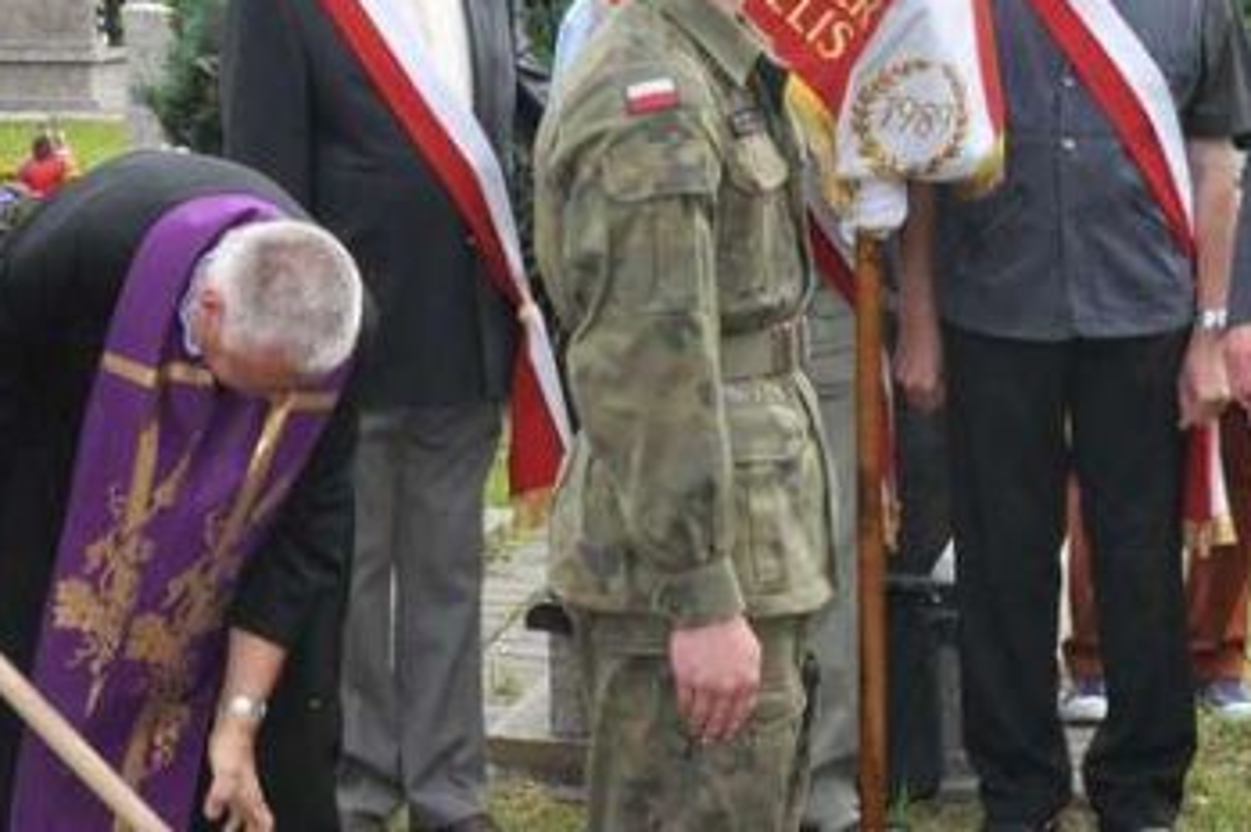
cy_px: 301
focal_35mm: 107
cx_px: 462
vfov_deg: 12.7
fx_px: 3730
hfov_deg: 19.0
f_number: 8
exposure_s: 1/200
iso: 200
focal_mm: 25
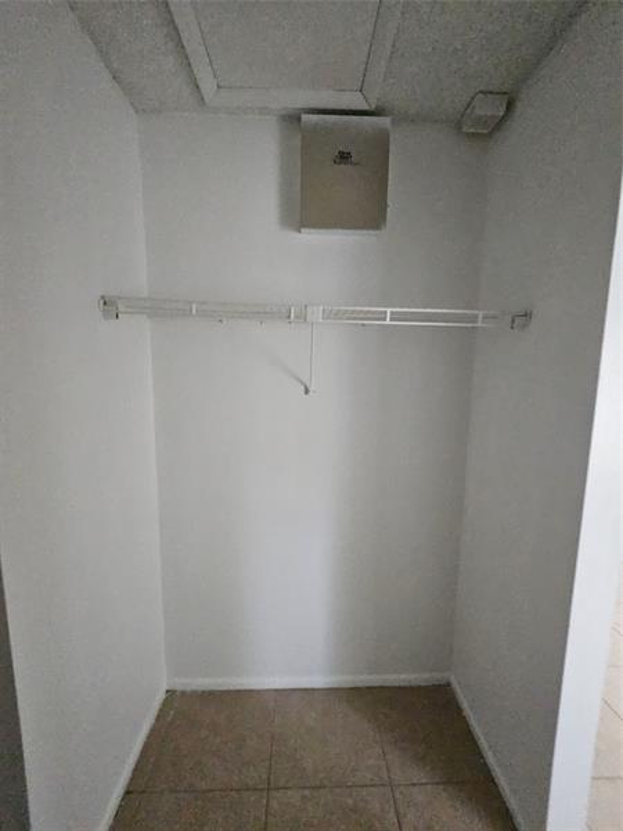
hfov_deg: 89.9
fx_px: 312
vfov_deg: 106.2
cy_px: 416
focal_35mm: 13
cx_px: 312
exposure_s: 1/30
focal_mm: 1.74
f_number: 2.2
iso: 500
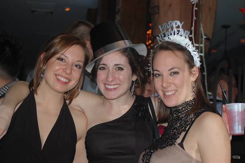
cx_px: 122
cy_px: 82
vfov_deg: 16.5
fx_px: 561
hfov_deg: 24.6
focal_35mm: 82
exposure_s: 1/60
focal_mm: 55
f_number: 4
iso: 400
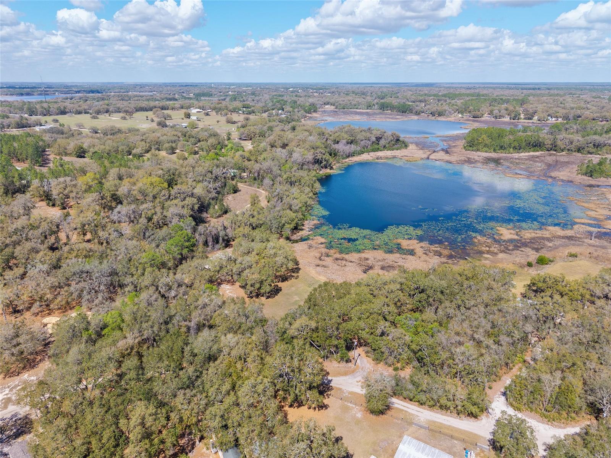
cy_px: 229
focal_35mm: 24
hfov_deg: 71.6
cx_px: 306
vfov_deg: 56.8
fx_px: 424
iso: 150
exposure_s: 1/3000
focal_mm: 8.67
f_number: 1.8
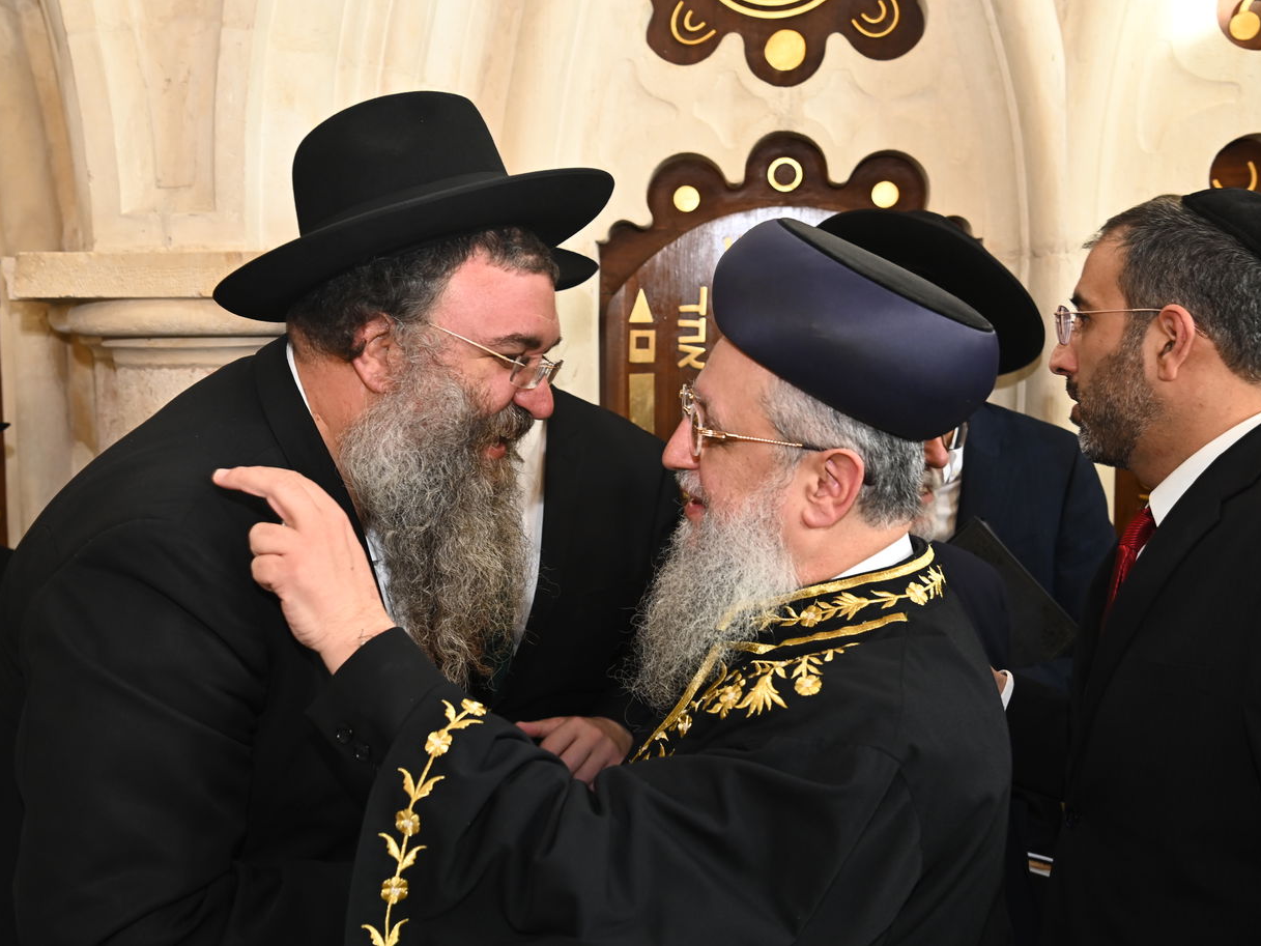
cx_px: 589
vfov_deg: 34.4
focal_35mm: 42
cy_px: 465
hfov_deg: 44.8
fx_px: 1530
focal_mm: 38
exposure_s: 1/125
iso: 800
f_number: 5
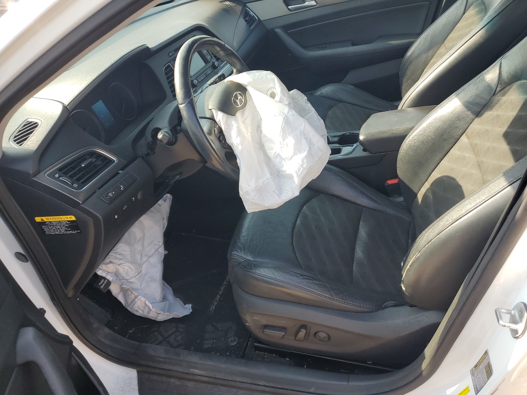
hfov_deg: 67.3
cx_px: 264
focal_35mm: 26
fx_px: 396
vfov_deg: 53.1
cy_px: 198
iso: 50
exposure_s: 1/455
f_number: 1.5
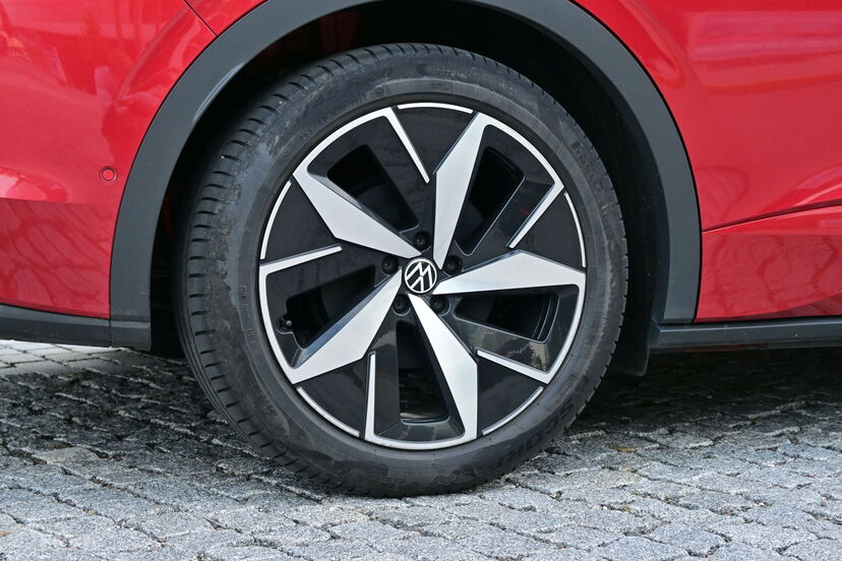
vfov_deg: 19.3
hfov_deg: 28.6
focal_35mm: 70
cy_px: 280
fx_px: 1649
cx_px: 421
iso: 140
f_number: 6
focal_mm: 47
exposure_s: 1/80
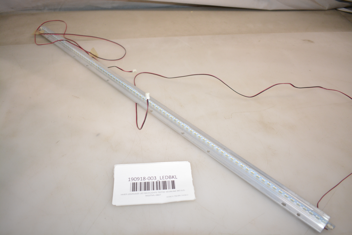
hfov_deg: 61.9
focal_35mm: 30
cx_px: 176
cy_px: 118
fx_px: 293
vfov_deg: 43.6
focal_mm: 20
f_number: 3.8
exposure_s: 1/200
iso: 1000
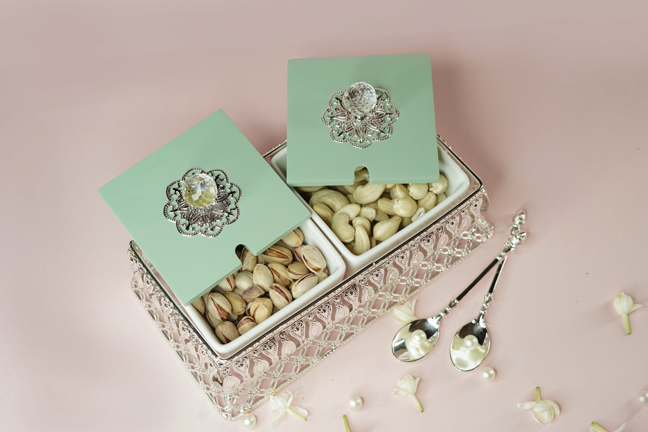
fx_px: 900
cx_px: 324
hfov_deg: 39.6
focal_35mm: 50
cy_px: 216
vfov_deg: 27.0
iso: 250
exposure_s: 1/125
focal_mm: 50
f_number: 4.5
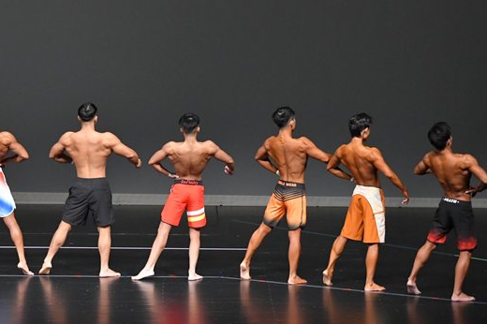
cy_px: 150
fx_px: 2961
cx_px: 171
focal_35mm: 219
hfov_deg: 9.4
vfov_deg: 6.3
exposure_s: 1/400
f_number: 5.6
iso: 4000
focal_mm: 98
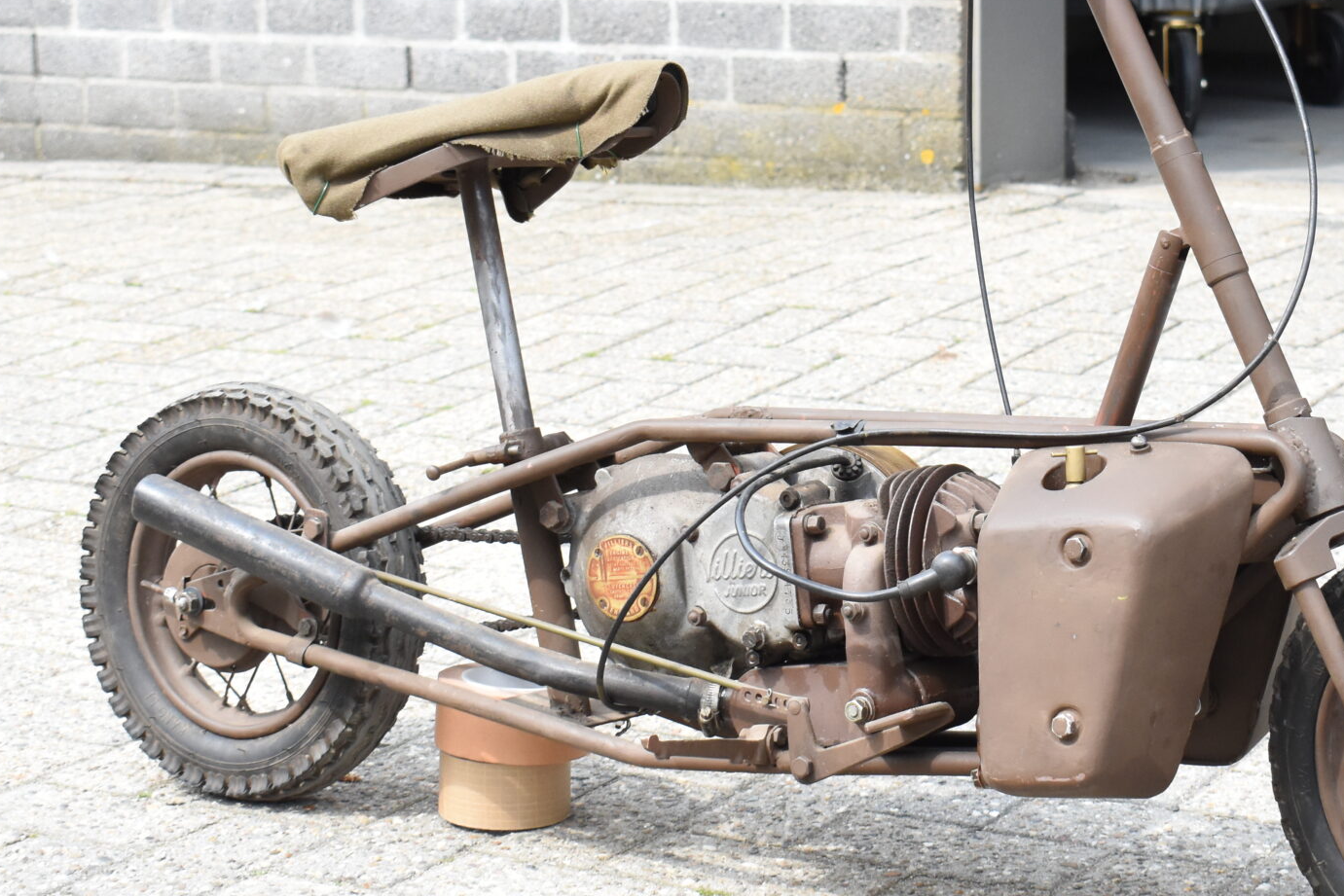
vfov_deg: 15.4
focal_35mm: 89
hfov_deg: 22.8
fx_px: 3323
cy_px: 364
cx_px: 844
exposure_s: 1/1250
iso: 1000
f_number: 5.6
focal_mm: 32
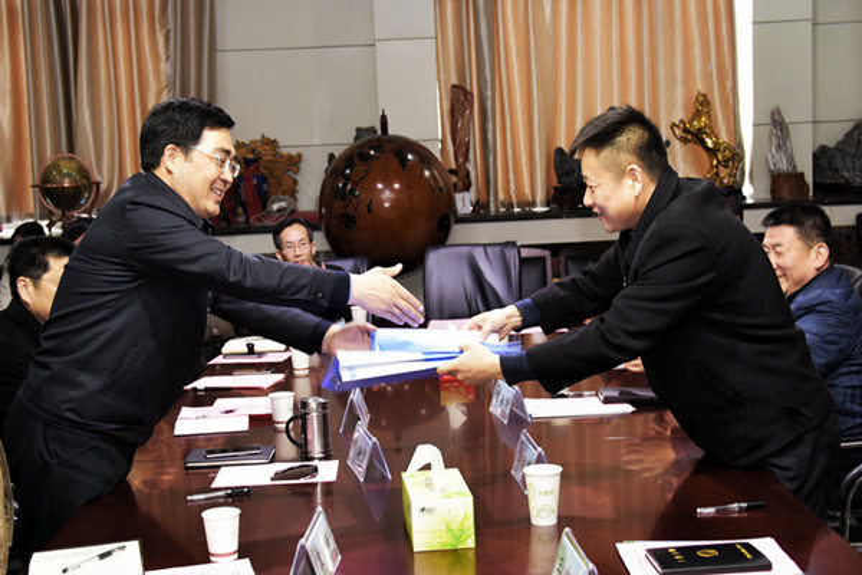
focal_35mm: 39
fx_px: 934
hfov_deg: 49.6
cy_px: 288
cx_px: 431
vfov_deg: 34.2
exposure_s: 1/20
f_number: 4
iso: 400
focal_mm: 26
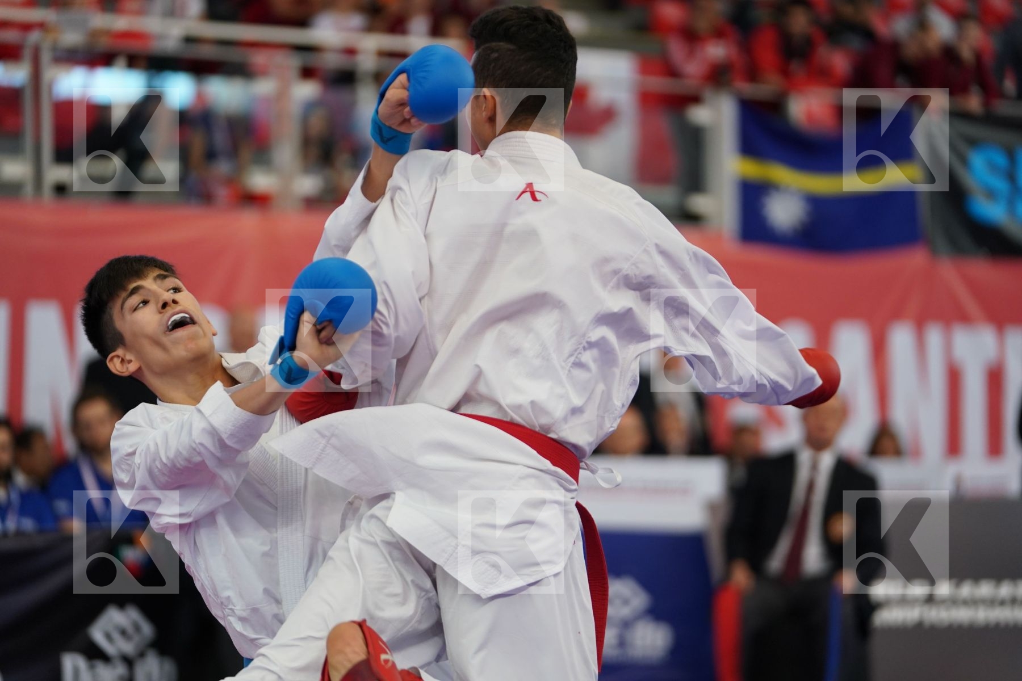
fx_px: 3747
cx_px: 511
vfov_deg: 10.4
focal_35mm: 132
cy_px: 340
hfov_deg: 15.5
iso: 1600
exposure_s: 1/1000
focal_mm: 132
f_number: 2.8
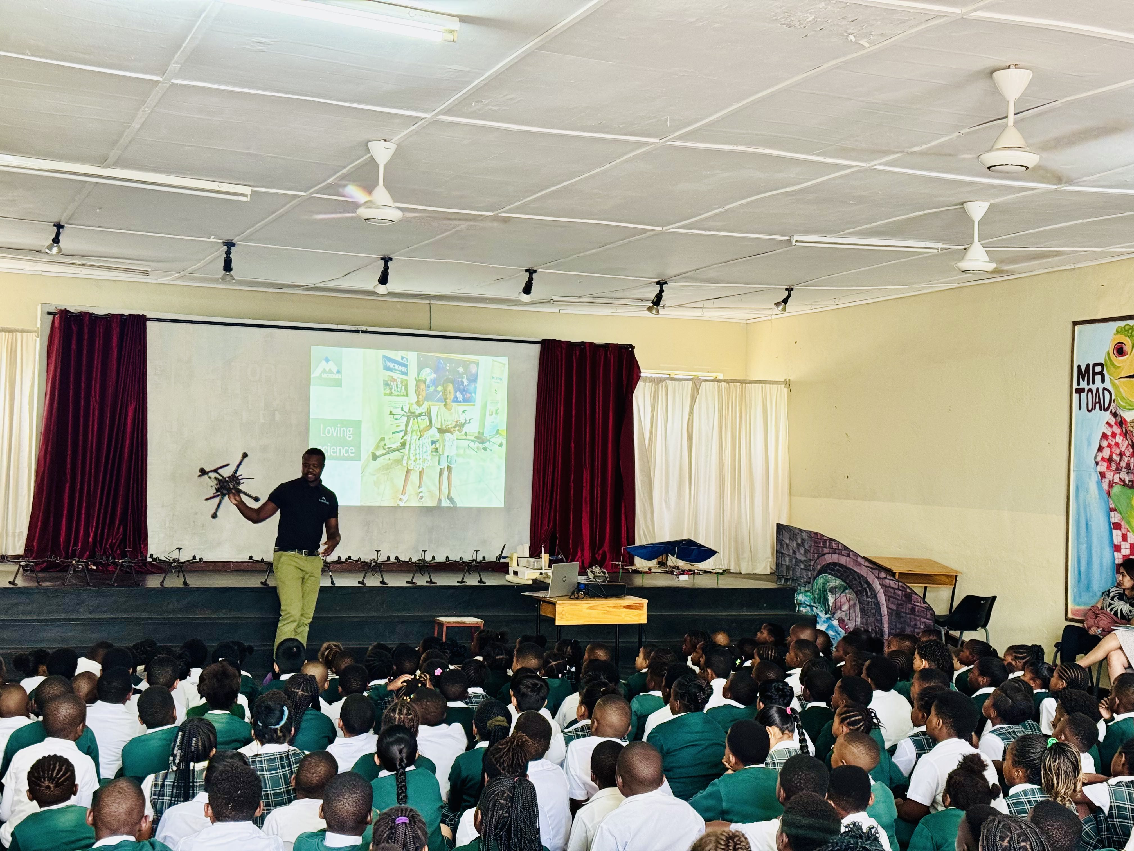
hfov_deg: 39.7
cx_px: 567
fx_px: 1572
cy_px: 426
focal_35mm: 48
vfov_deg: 30.3
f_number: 1.78
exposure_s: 1/33
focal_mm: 6.76
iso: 250
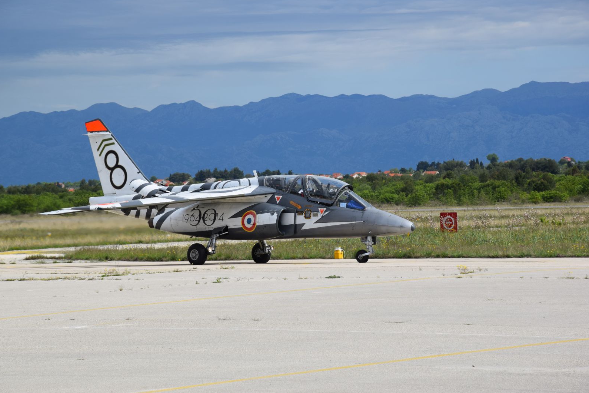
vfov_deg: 8.7
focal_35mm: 159
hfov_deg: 13.0
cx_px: 294
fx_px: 2593
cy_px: 196
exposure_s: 1/500
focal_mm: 105
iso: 200
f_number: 11
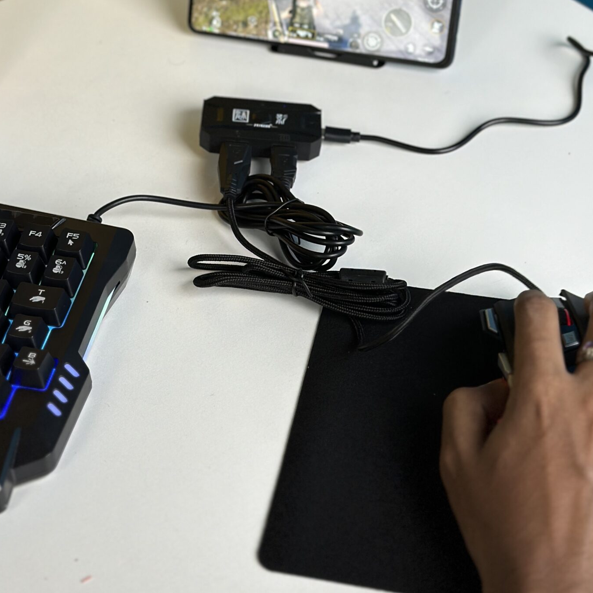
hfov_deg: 21.6
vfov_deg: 21.6
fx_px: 1551
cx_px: 281
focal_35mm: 80
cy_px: 216
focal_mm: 6.86
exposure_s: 1/50
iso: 100
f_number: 1.78
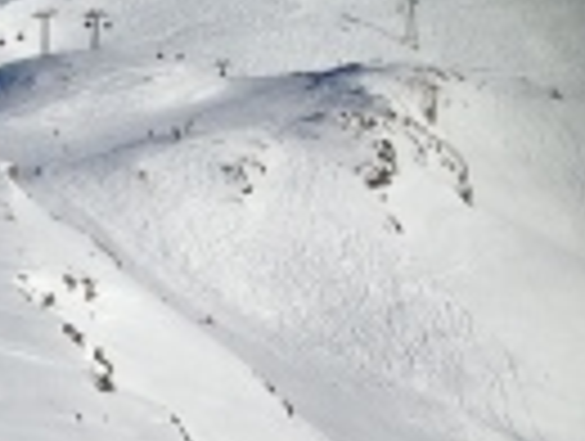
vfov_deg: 11.1
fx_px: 2184
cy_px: 634
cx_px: -423
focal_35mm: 129
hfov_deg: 13.8
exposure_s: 1/5525
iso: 50
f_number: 2.4
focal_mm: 4.28
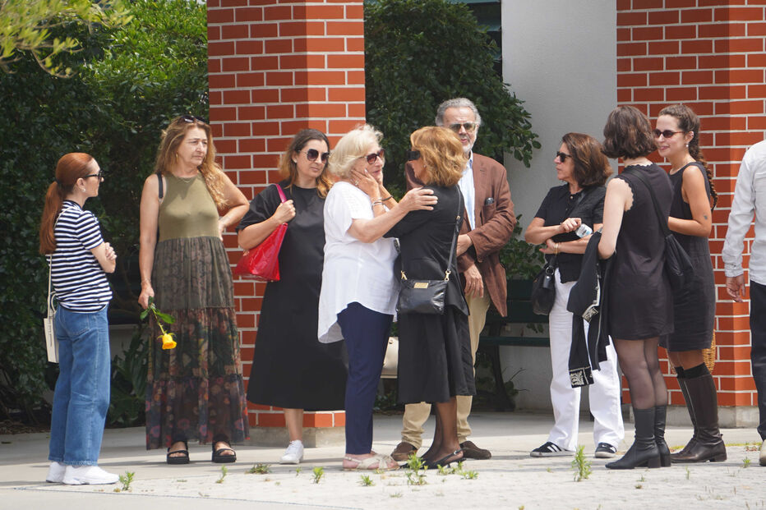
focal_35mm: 315
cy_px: 255
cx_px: 383
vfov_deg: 4.4
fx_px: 6701
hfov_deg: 6.5
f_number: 6.3
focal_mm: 210
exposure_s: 1/320
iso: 200
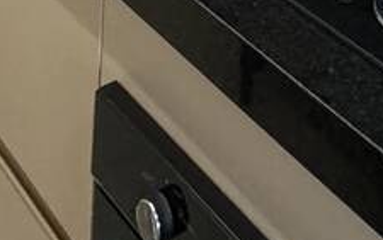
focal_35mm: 95
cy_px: -613
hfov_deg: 21.2
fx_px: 992
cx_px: 376
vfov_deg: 9.0
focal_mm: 2.22
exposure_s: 1/120
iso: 320
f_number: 2.2
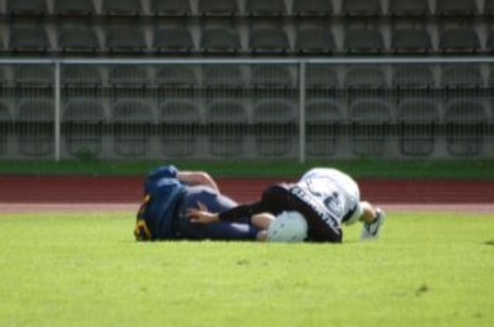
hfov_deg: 3.5
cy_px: 214
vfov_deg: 2.3
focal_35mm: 599
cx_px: 204
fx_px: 8200
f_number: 5.6
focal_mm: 300
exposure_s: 1/1000
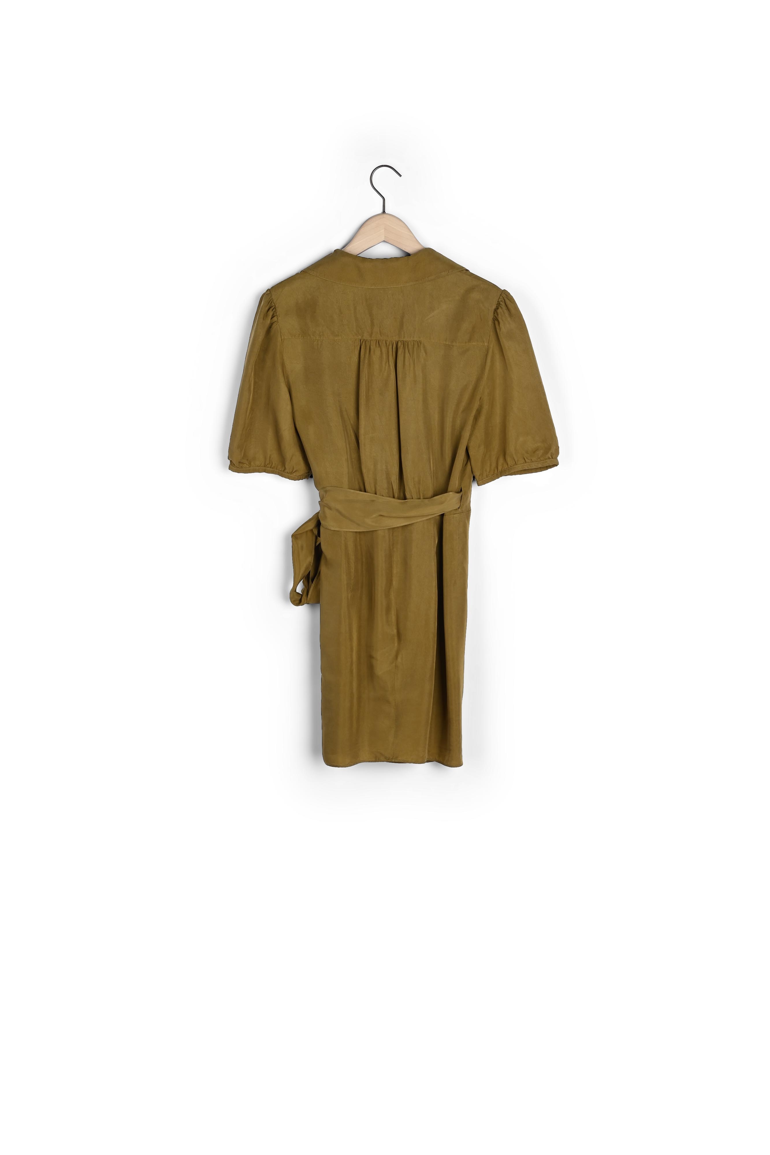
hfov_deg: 30.5
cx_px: 385
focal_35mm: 44
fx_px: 1412
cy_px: 578
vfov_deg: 44.5
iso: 100
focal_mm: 44
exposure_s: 1/125
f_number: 11
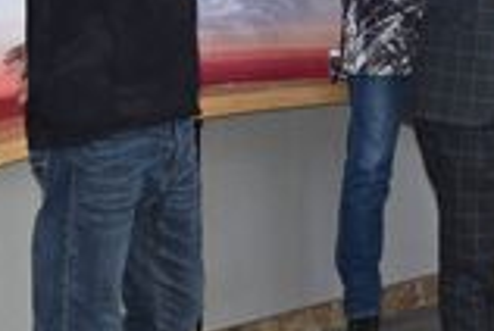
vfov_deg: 9.7
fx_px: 1911
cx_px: 588
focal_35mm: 139
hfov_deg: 14.3
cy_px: -117
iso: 800
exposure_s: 1/100
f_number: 5
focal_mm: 40
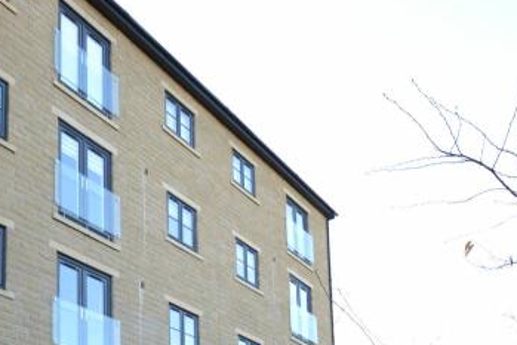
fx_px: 632
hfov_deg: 44.5
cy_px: 463
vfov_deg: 25.7
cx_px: 240
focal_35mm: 44
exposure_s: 1/125
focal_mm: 10
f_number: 5.6
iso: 360
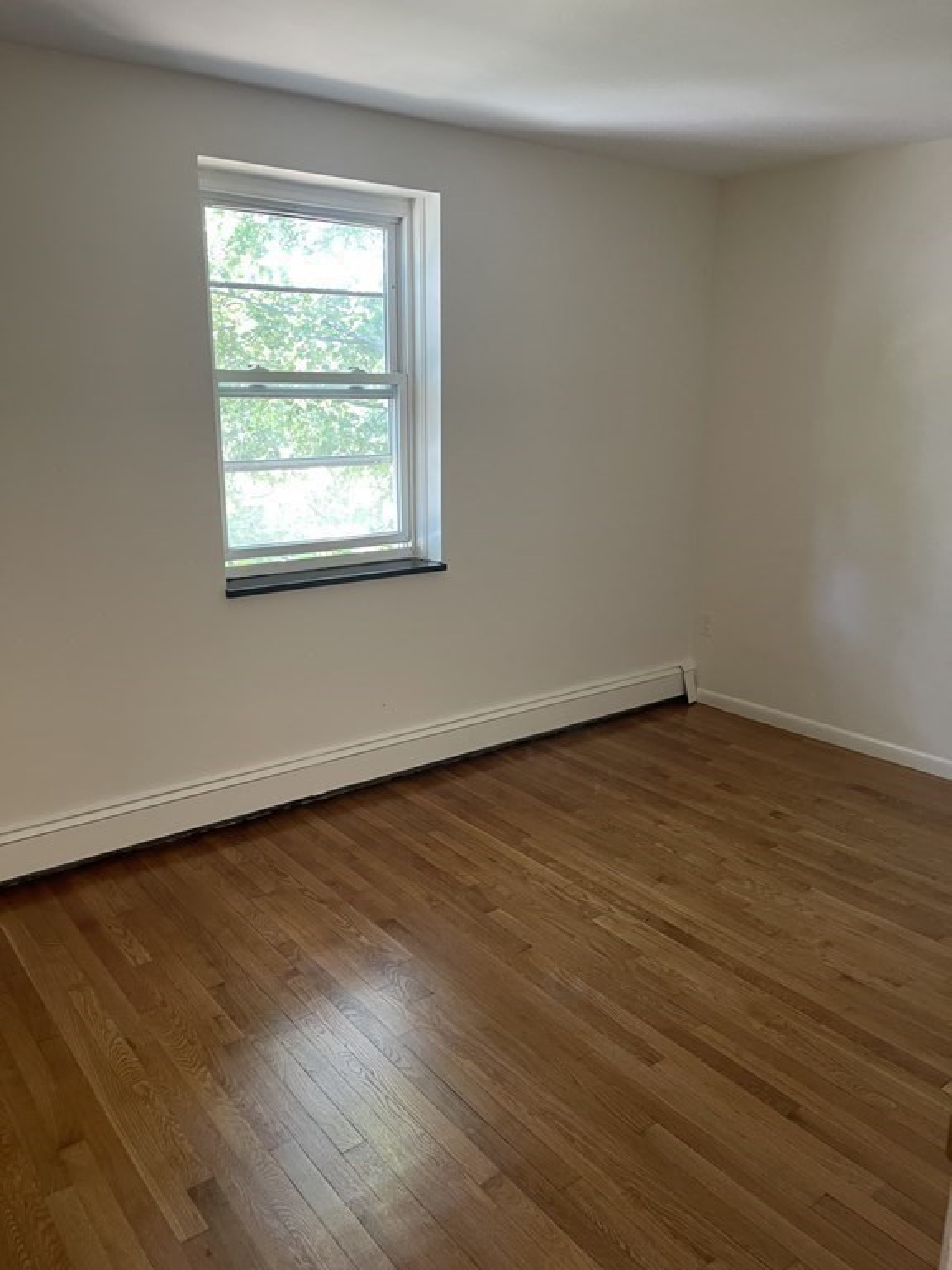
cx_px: 476
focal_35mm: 26
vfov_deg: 67.3
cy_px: 635
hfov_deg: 53.1
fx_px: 953
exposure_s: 1/60
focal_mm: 5.1
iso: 250
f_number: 1.6
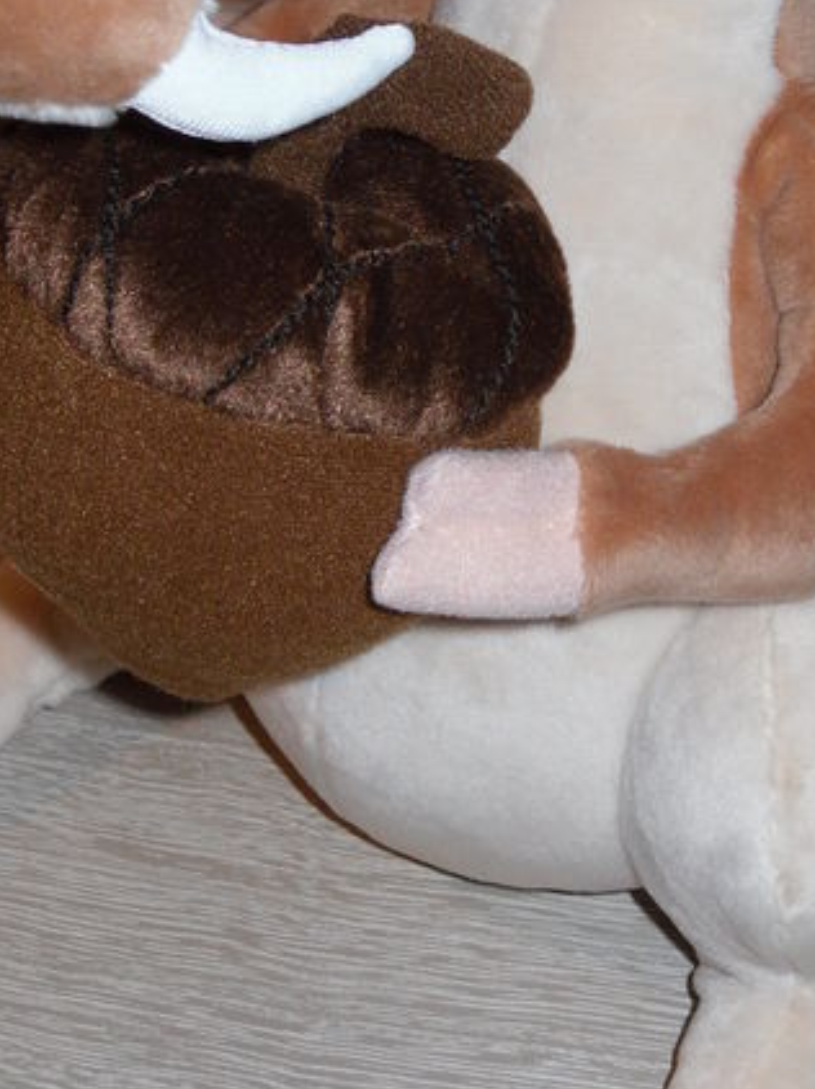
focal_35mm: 83
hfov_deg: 17.7
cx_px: 591
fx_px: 2608
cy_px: 294
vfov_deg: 23.4
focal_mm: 6.3
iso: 80
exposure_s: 1/45
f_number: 3.5
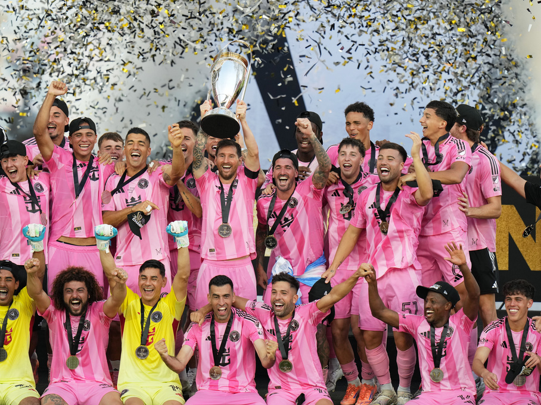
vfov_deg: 3.4
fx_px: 6783
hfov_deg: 4.6
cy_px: 202
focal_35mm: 434
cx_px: 281
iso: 1600
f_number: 4
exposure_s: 1/800
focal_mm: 400
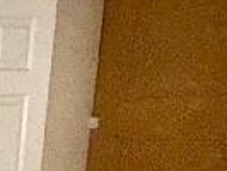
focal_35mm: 108
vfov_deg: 12.8
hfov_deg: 12.5
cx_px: -375
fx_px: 709
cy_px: 284
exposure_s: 1/48
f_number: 2.2
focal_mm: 2.22
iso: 125
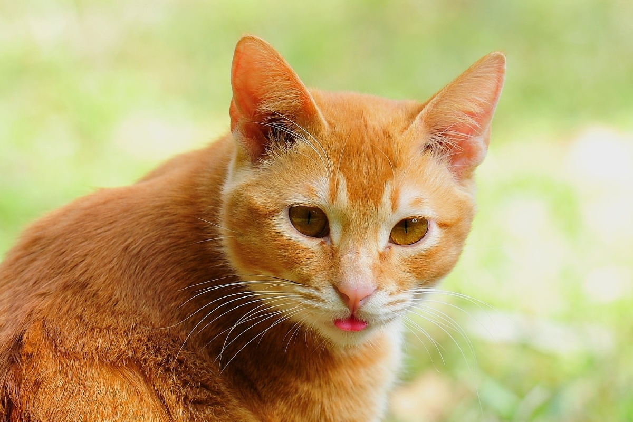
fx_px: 3428
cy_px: 211
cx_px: 316
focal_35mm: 195
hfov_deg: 10.5
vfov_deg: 7.0
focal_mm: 195
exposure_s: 1/100
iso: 100
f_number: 5
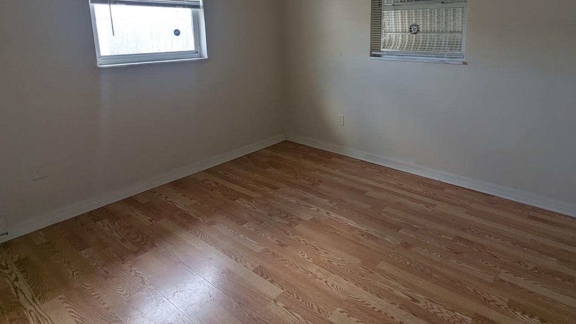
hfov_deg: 80.4
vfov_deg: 50.0
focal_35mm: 22
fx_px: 336
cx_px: 341
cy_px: 95
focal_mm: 2.35
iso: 68
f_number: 2.2
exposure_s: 1/33.2
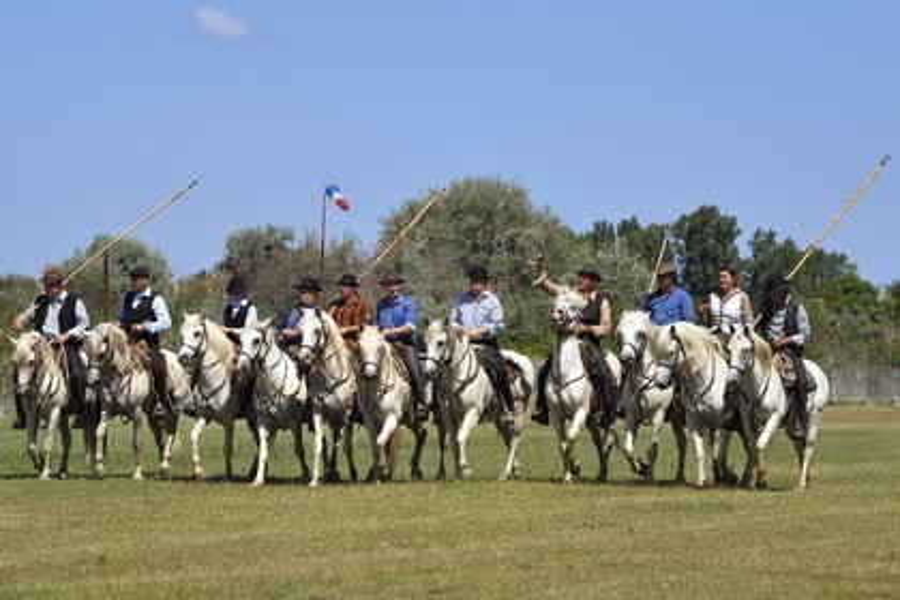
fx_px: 5000
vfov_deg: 6.9
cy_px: 300
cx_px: 450
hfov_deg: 10.3
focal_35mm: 200
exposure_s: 1/800
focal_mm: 200
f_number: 9
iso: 200
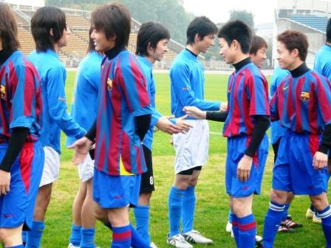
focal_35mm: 93
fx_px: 889
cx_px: 166
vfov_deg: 15.9
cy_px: 124
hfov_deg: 21.1
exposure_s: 1/80
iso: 200
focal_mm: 15.5
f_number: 5.3
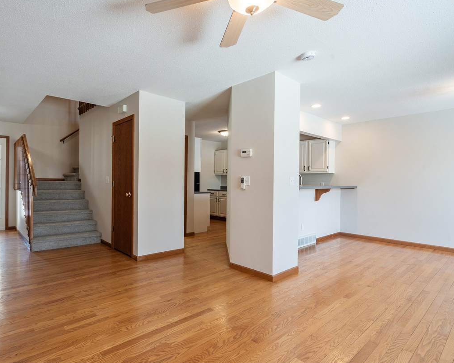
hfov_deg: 81.8
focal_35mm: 19
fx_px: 255
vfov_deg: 70.9
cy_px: 180
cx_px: 171
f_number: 10
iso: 400
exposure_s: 1/8
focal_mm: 16
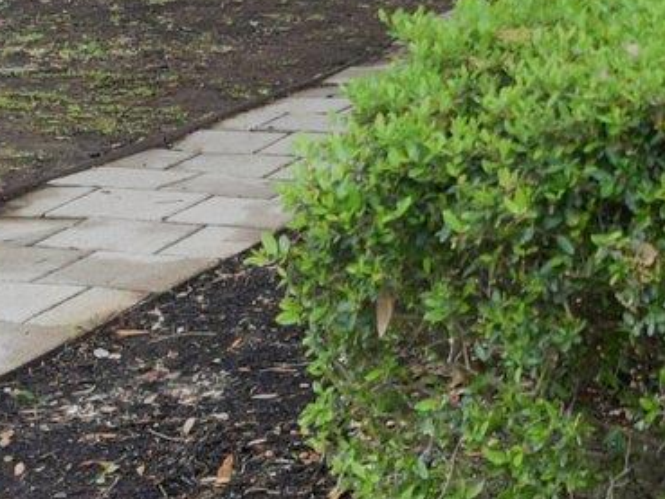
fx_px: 1845
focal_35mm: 96
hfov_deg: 18.1
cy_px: -336
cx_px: 1013
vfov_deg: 14.0
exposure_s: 1/40
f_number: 8
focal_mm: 12
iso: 400
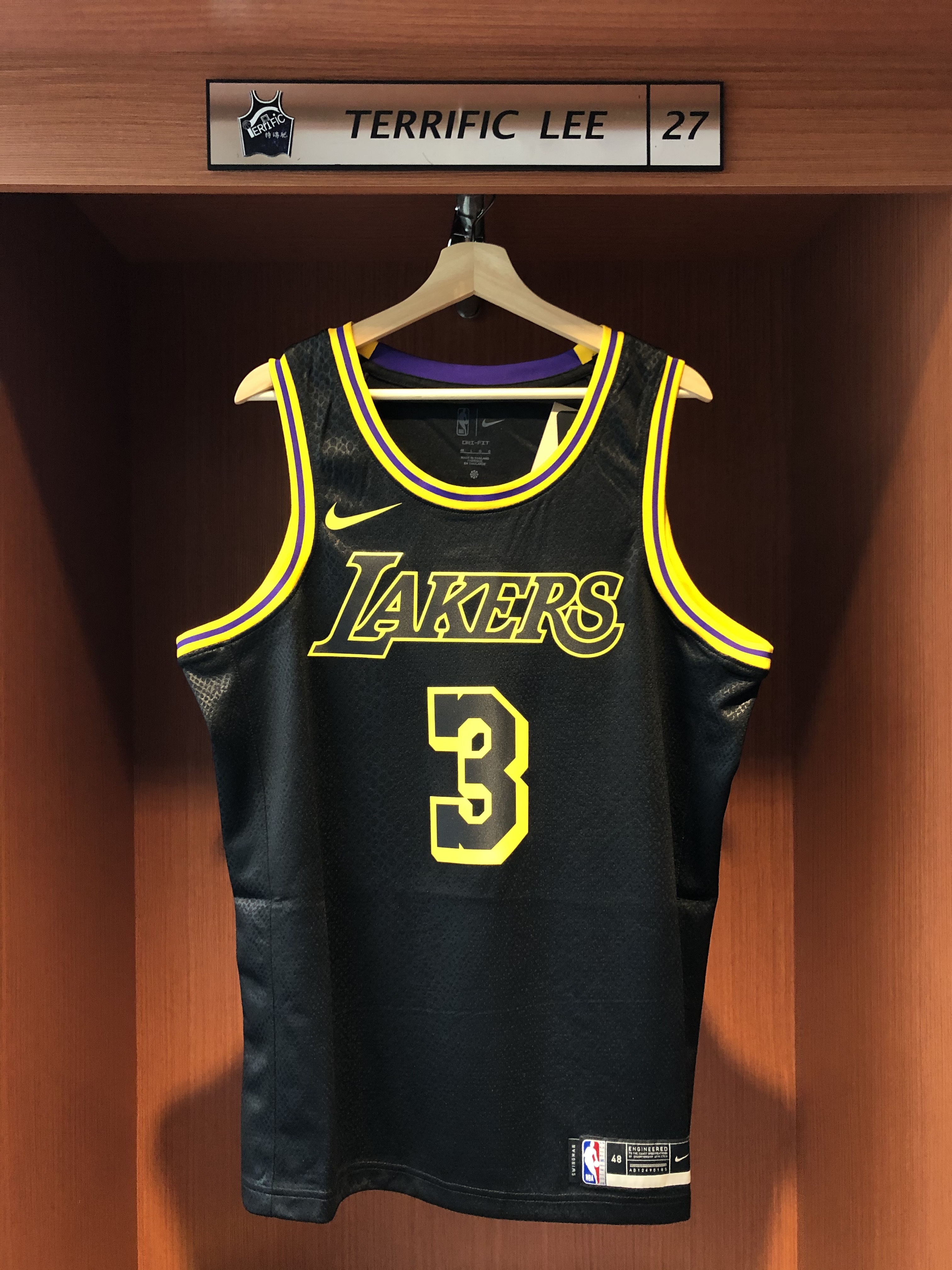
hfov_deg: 49.7
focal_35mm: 28
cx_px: 476
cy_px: 635
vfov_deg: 63.4
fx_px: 1027
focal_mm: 3.99
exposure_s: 1/15
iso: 64
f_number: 1.8
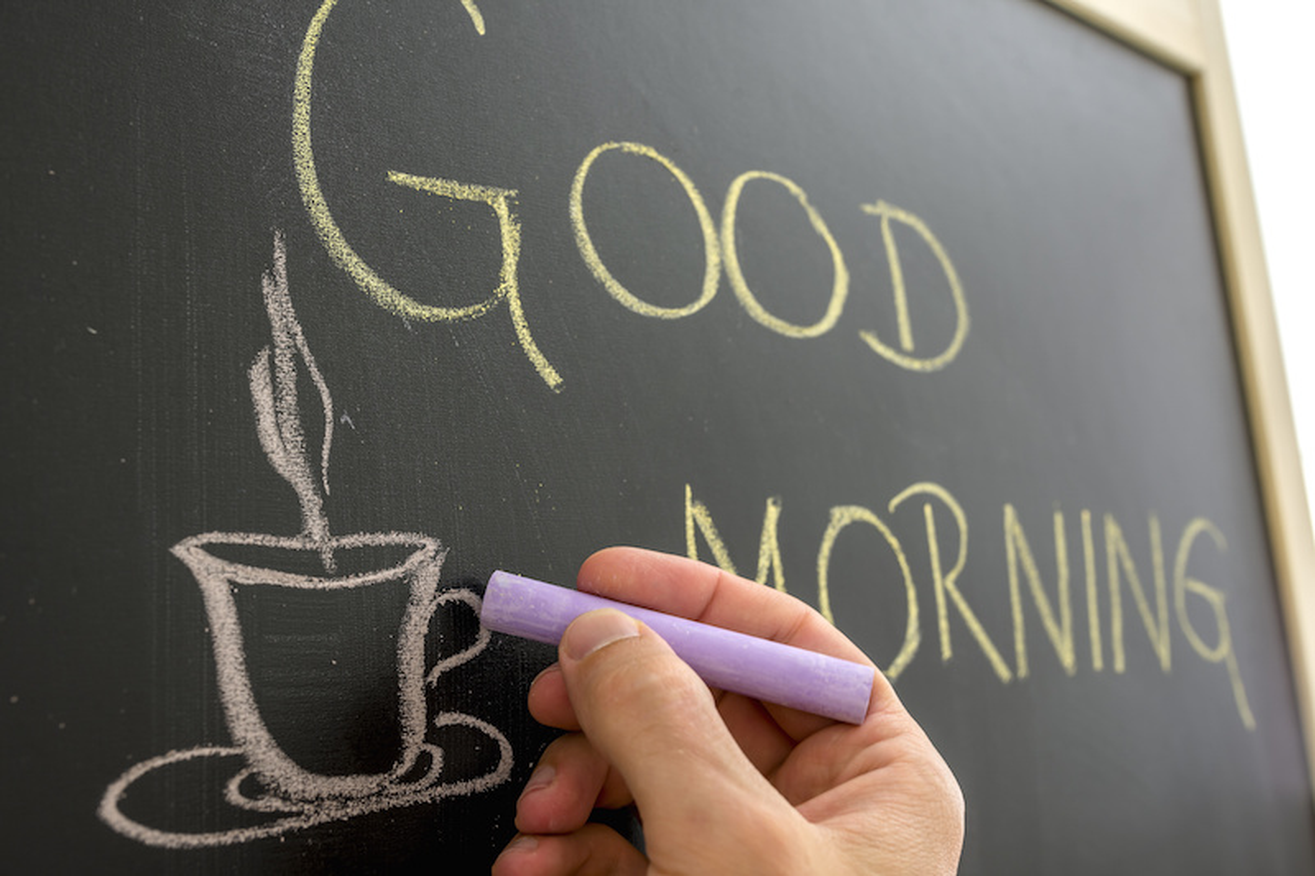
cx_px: 658
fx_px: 1278
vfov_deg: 37.8
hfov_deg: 54.4
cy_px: 438
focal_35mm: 35
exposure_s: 3
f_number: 8
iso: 100
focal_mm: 35
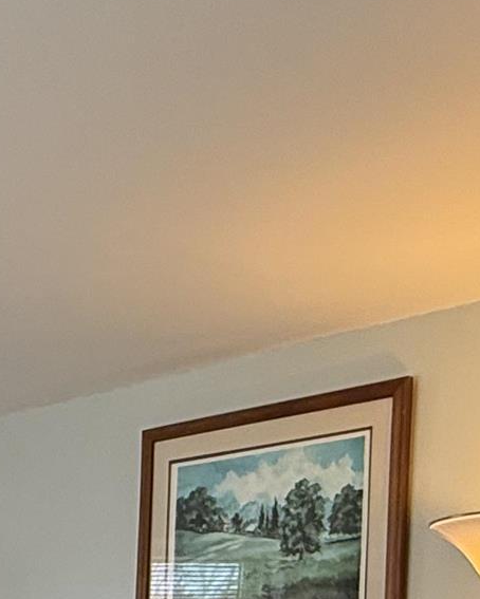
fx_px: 1313
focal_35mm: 74
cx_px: -228
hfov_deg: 18.5
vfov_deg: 23.7
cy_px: 694
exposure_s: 1/120
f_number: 2.2
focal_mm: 2.22
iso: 125
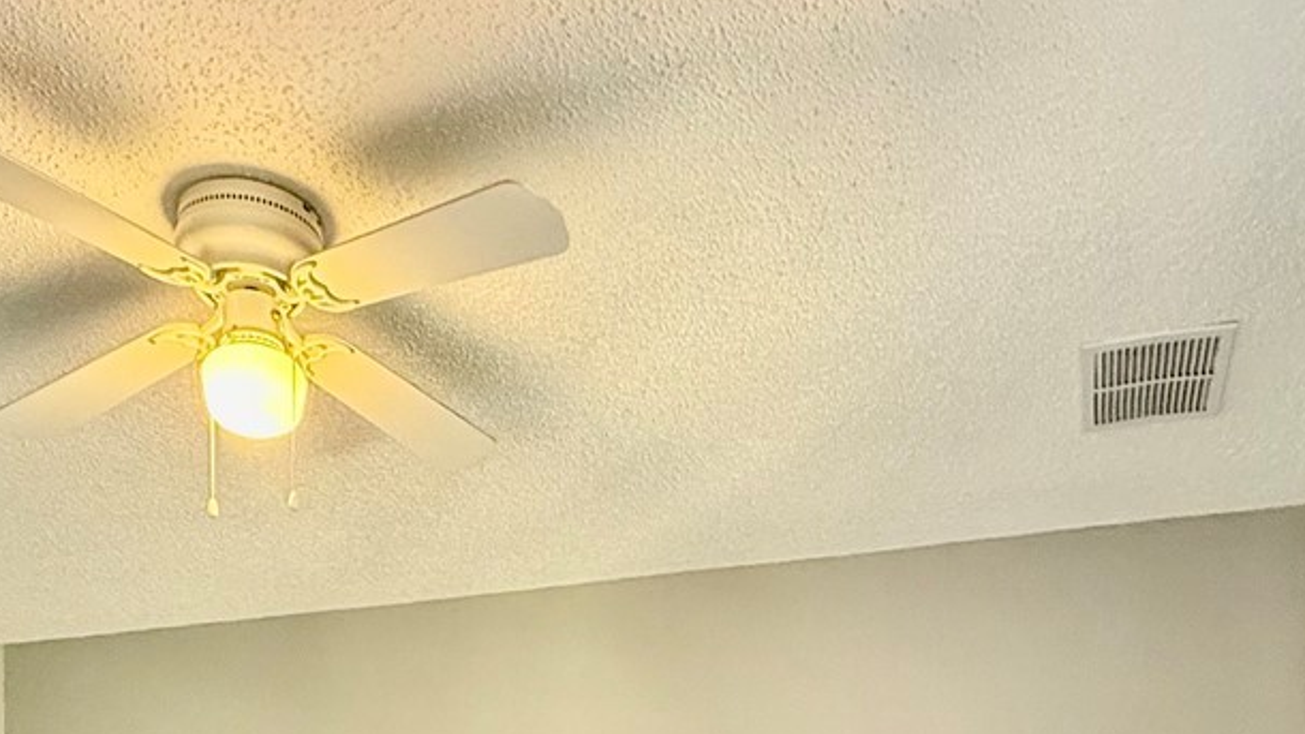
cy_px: 1072
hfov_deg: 50.5
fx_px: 1384
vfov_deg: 24.0
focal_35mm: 40
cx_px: 635
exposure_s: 1/94
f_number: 2.2
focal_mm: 2.22
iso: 320
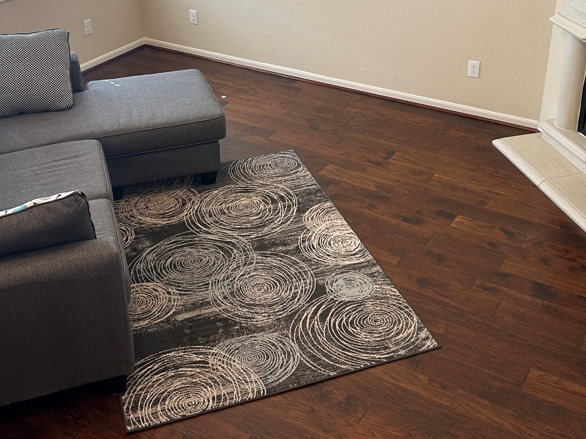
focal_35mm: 45
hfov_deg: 42.1
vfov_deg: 31.5
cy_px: 97
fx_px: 762
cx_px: 296
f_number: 1.5
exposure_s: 1/60
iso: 80
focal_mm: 5.7
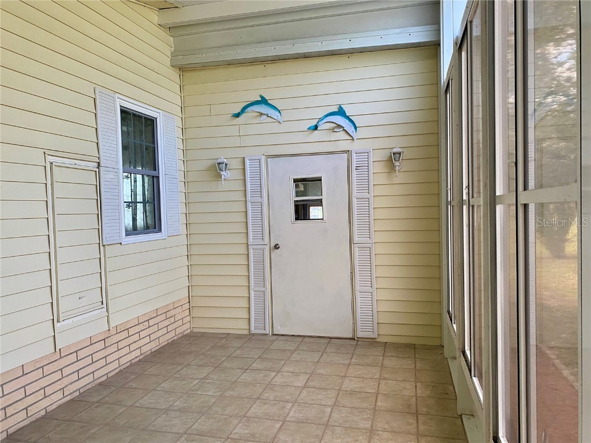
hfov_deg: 67.3
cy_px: 222
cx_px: 296
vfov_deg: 53.1
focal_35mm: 26
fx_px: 444
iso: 125
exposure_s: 1/86
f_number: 1.8
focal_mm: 4.25
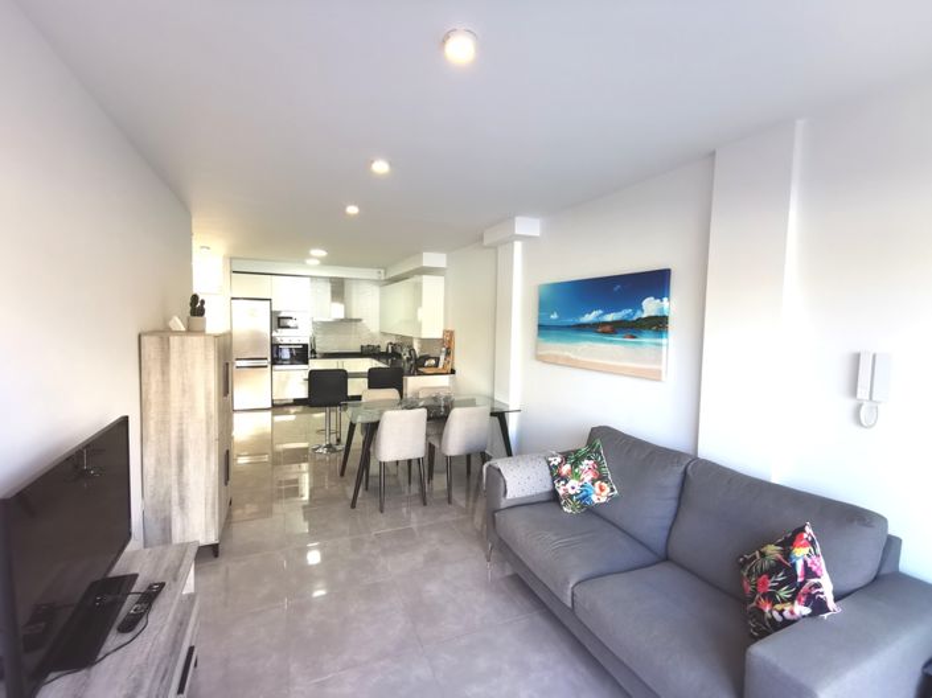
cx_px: 466
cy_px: 349
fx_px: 431
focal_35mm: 16
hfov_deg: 94.5
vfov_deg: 78.1
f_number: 2.2
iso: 80
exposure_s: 1/50
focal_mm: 2.35
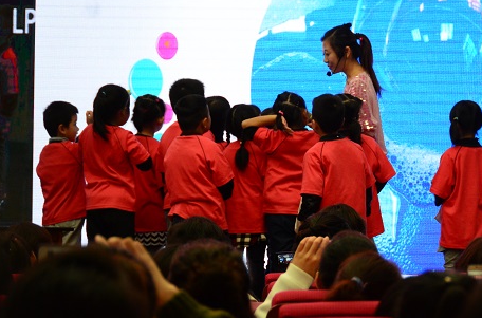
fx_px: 2505
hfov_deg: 11.0
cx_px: 284
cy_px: 114
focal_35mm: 188
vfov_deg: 7.3
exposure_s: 1/125
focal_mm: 95
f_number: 5.6
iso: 1600
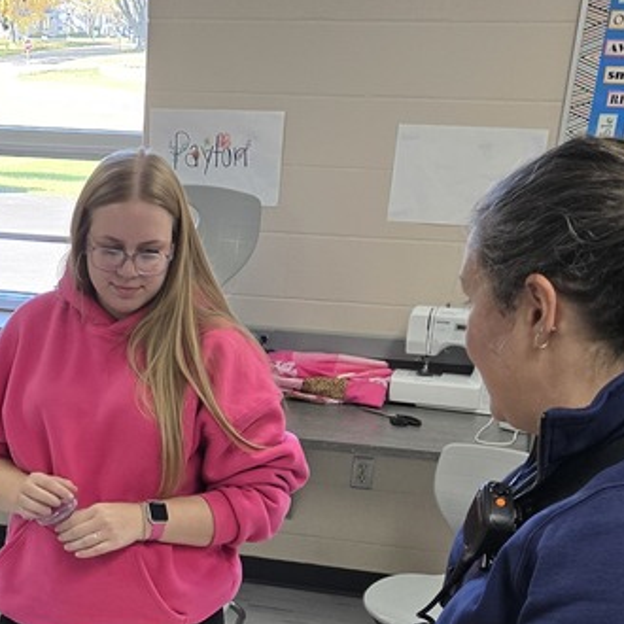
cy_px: 611
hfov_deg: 26.4
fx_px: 1285
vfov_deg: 26.0
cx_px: 62
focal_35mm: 63
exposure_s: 1/120
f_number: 1.8
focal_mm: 5.4
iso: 160
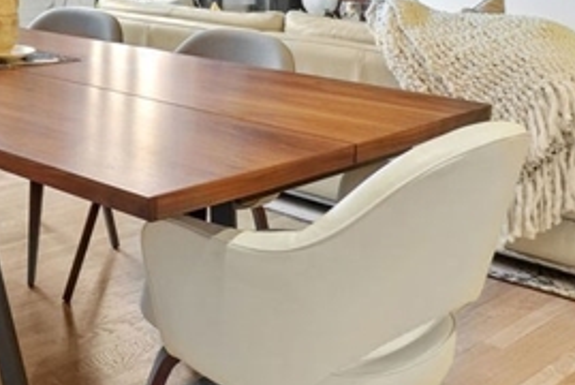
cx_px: -13
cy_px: -89
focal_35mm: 57
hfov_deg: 32.0
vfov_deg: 21.9
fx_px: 911
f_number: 9
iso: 320
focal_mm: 10
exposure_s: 1/10
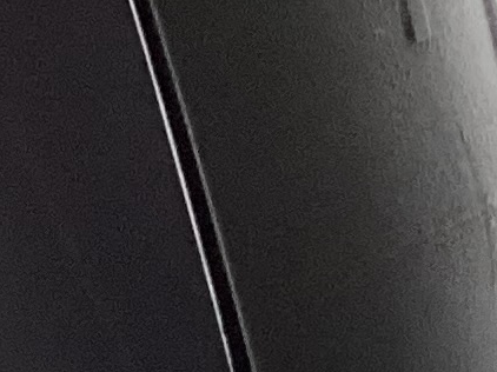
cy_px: 780
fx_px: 3444
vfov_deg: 6.0
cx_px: 205
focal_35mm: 240
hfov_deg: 8.3
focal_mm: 3.3
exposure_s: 1/33
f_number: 2.4
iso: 320
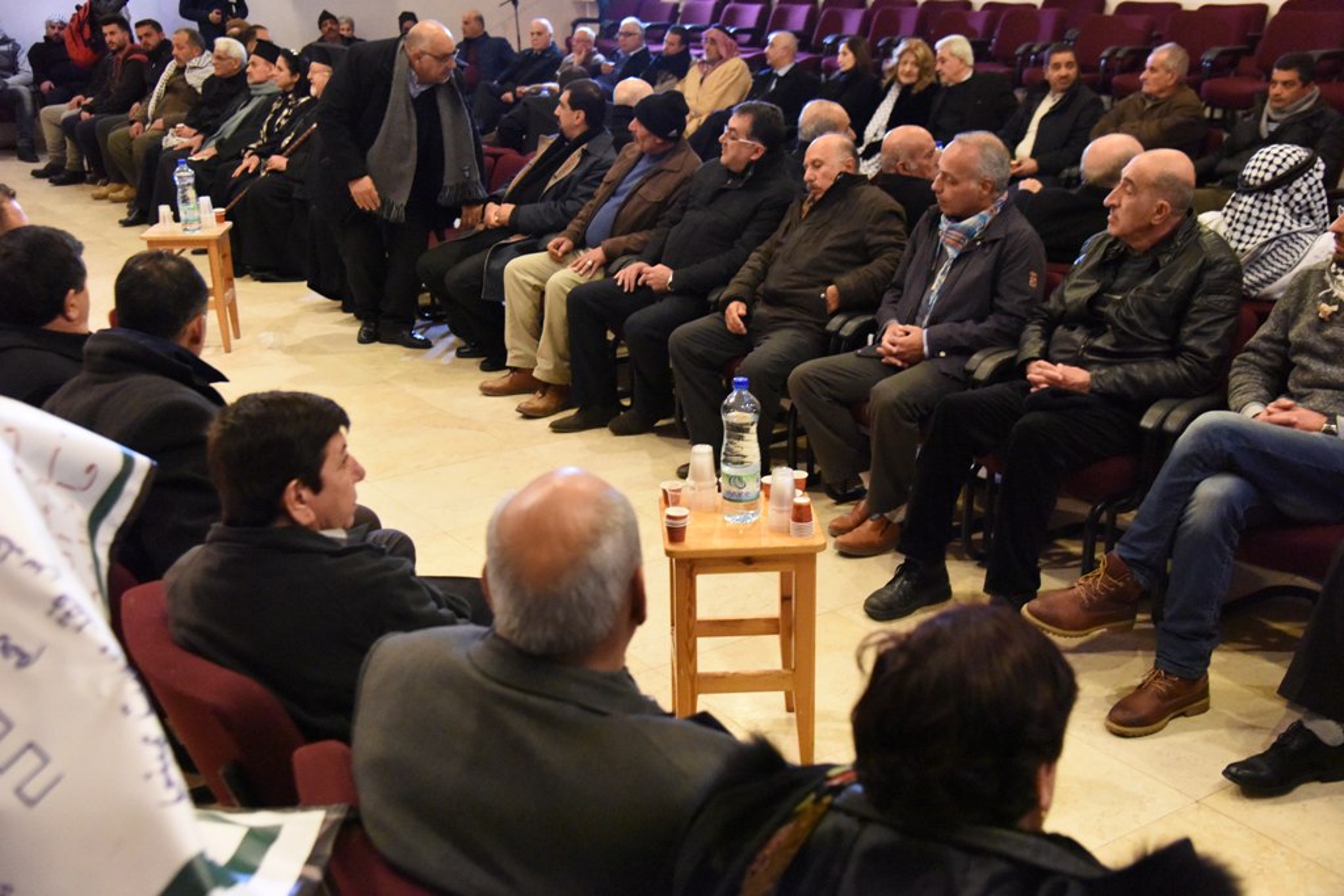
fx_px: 1493
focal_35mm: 40
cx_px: 672
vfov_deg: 33.4
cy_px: 448
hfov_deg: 48.5
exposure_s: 1/80
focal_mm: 40
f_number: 4.5
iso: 12800
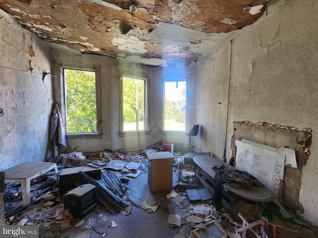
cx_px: 159
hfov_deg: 106.2
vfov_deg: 89.9
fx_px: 119
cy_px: 119
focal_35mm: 13
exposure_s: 1/60
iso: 100
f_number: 2.2
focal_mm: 2.2
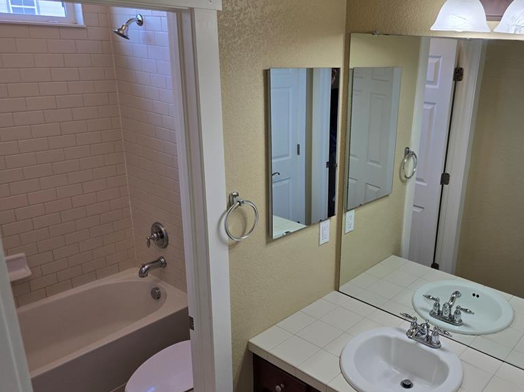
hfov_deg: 57.1
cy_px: 217
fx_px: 469
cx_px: 351
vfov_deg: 45.3
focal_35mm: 31
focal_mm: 6.3
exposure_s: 1/120
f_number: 1.7
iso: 50
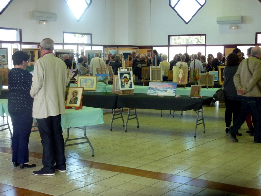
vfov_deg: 24.8
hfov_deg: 32.7
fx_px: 445
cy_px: 98
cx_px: 130
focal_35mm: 59
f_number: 3.9
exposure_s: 1/40
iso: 400
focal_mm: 9.7
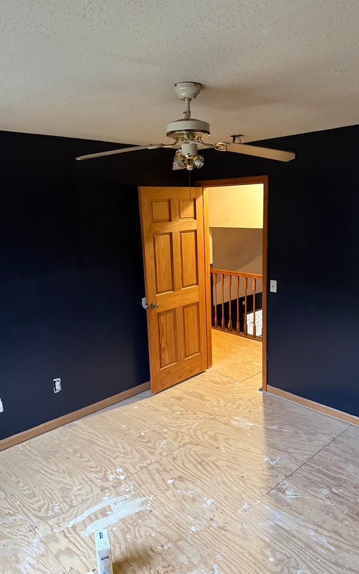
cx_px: 200
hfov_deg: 47.5
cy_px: 292
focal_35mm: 26
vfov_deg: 70.4
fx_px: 407
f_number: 1.78
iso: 800
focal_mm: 6.76
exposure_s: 1/60
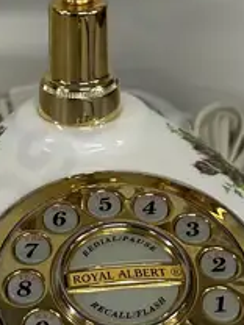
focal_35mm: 118
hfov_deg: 12.5
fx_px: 1109
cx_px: 33
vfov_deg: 16.7
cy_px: 172
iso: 160
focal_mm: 6.86
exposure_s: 1/100
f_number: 1.78
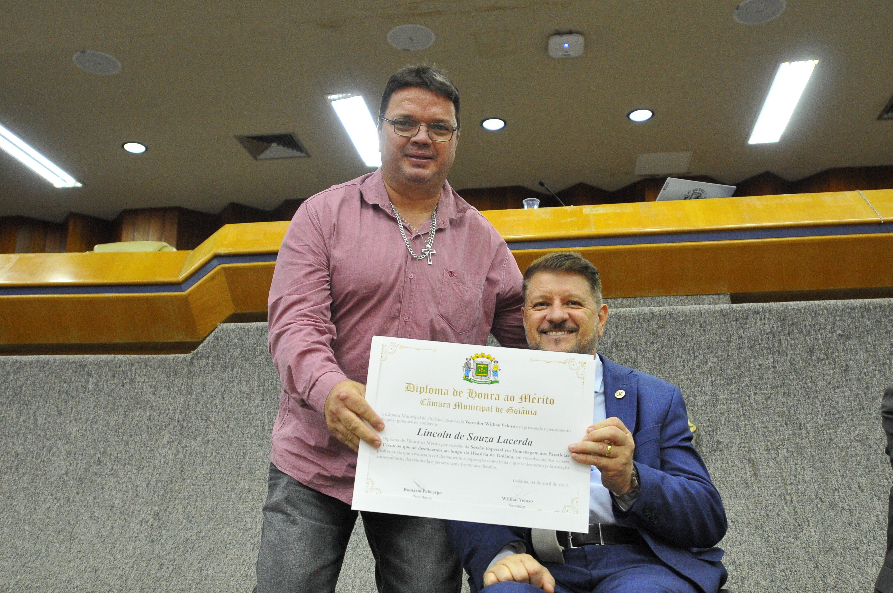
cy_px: 296
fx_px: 892
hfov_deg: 53.2
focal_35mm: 36
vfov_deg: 36.8
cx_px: 446
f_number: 2.8
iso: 1600
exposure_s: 1/125
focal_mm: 24
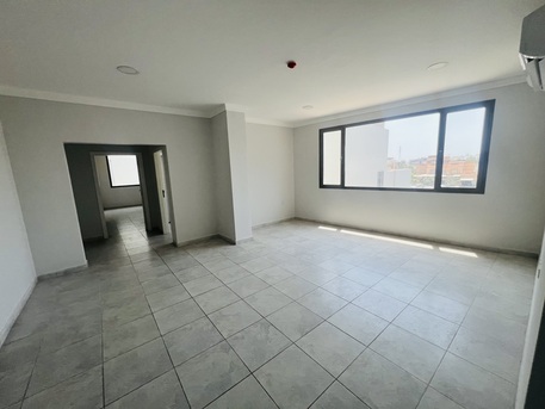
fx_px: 205
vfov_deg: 89.9
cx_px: 272
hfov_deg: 106.2
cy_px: 204
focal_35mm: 13
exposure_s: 1/99
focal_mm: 1.57
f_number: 1.8
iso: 80
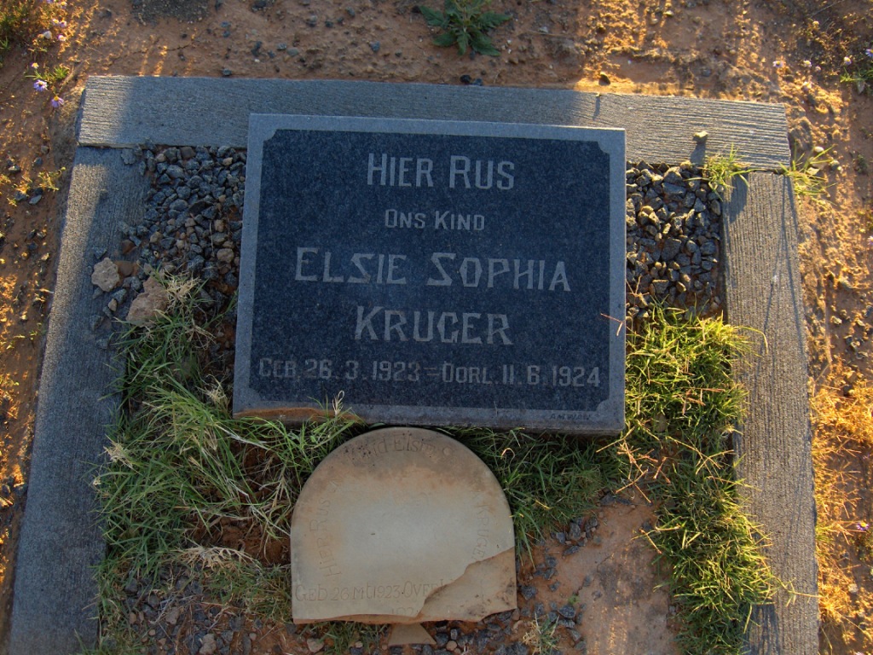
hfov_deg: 47.9
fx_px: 984
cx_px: 436
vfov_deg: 36.8
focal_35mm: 39
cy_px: 328
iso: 100
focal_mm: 8
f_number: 2.8
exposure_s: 1/169
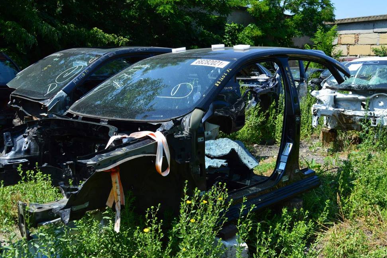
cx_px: 198
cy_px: 125
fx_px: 425
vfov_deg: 33.7
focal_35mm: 40
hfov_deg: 49.0
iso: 400
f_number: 11
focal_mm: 25
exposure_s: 1/400
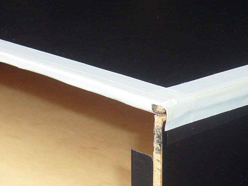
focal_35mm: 112
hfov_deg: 17.6
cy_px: 159
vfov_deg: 13.1
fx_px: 802
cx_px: 130
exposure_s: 1/60
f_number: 2.8
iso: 100
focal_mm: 5.8
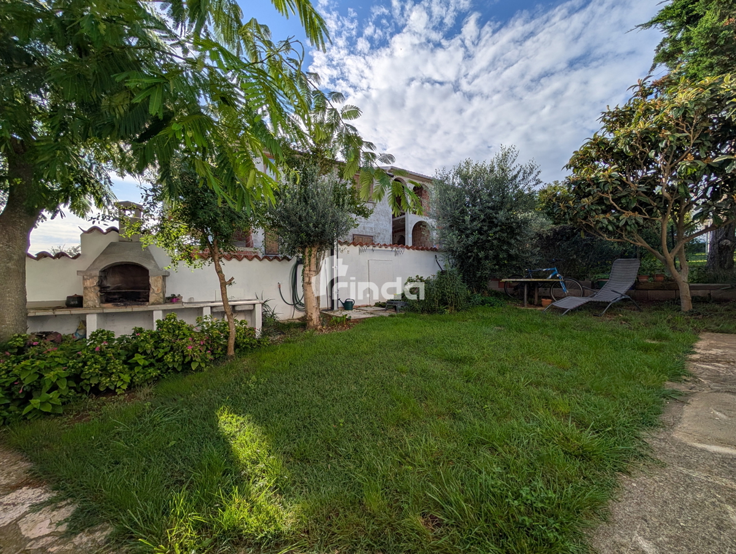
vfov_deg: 94.6
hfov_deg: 110.5
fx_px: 255
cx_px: 368
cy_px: 277
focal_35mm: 12
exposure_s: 1/4184
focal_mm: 2.02
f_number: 1.7
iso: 55
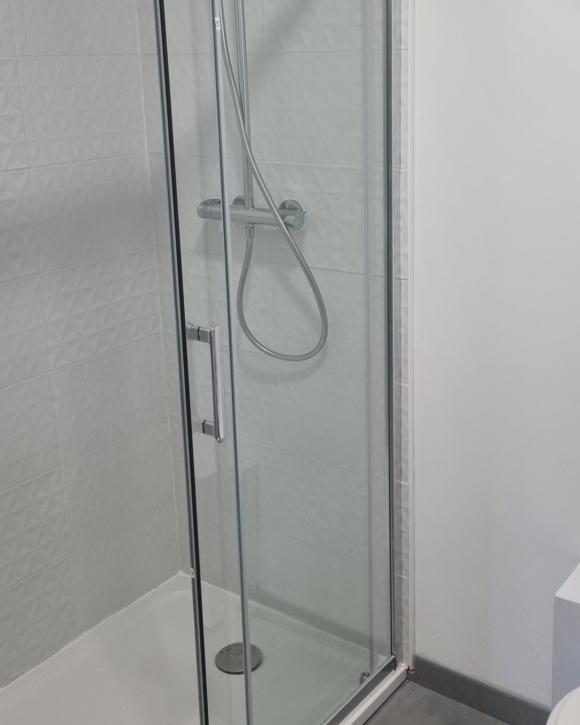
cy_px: 278
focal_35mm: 44
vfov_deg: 41.8
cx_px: 316
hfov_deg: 34.1
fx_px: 944
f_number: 1.8
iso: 160
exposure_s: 1/120
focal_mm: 5.4
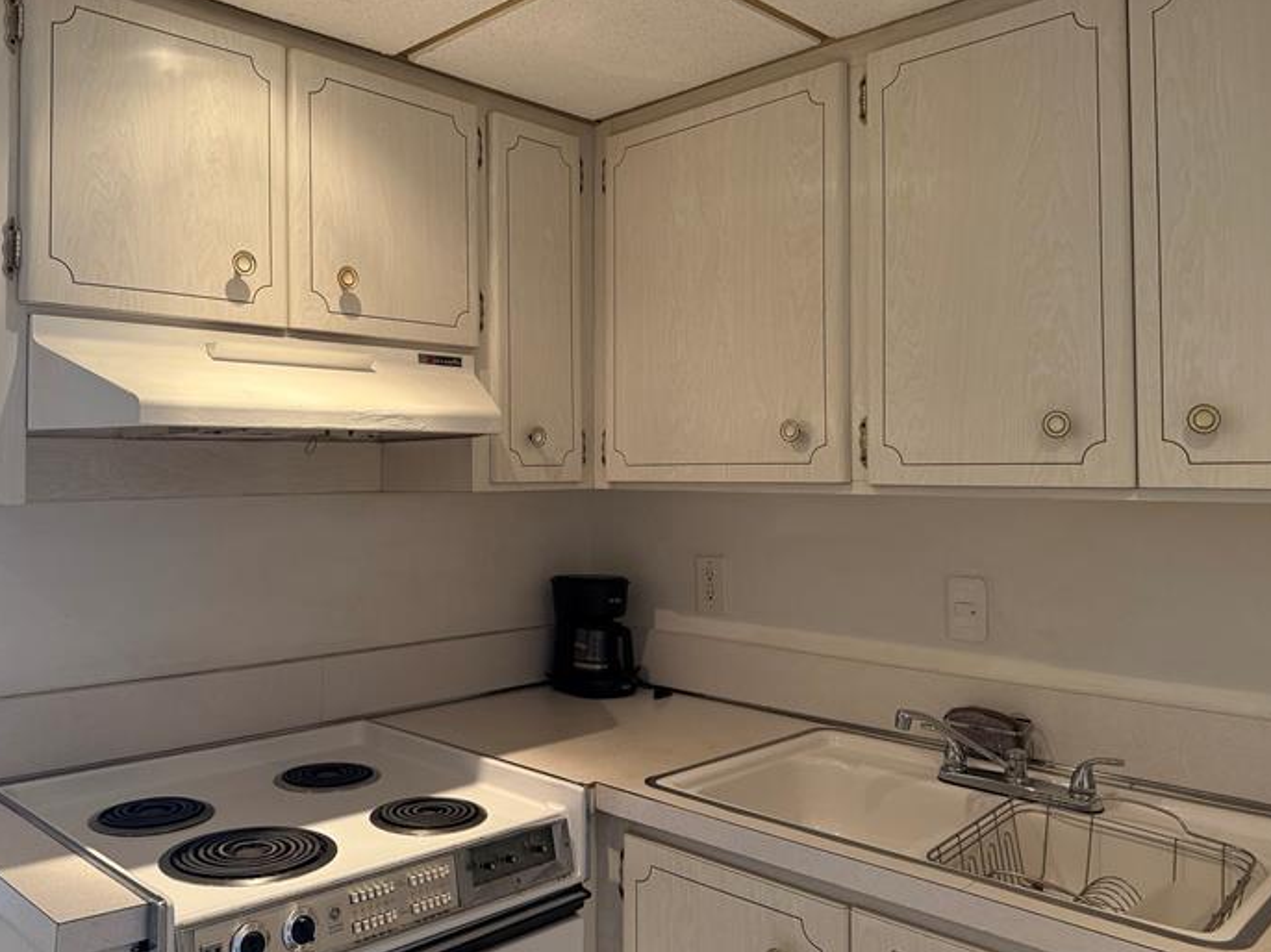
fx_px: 1028
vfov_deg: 49.6
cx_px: 554
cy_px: 426
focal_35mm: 28
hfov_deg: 63.2
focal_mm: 6.76
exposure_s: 1/120
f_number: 1.78
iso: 250
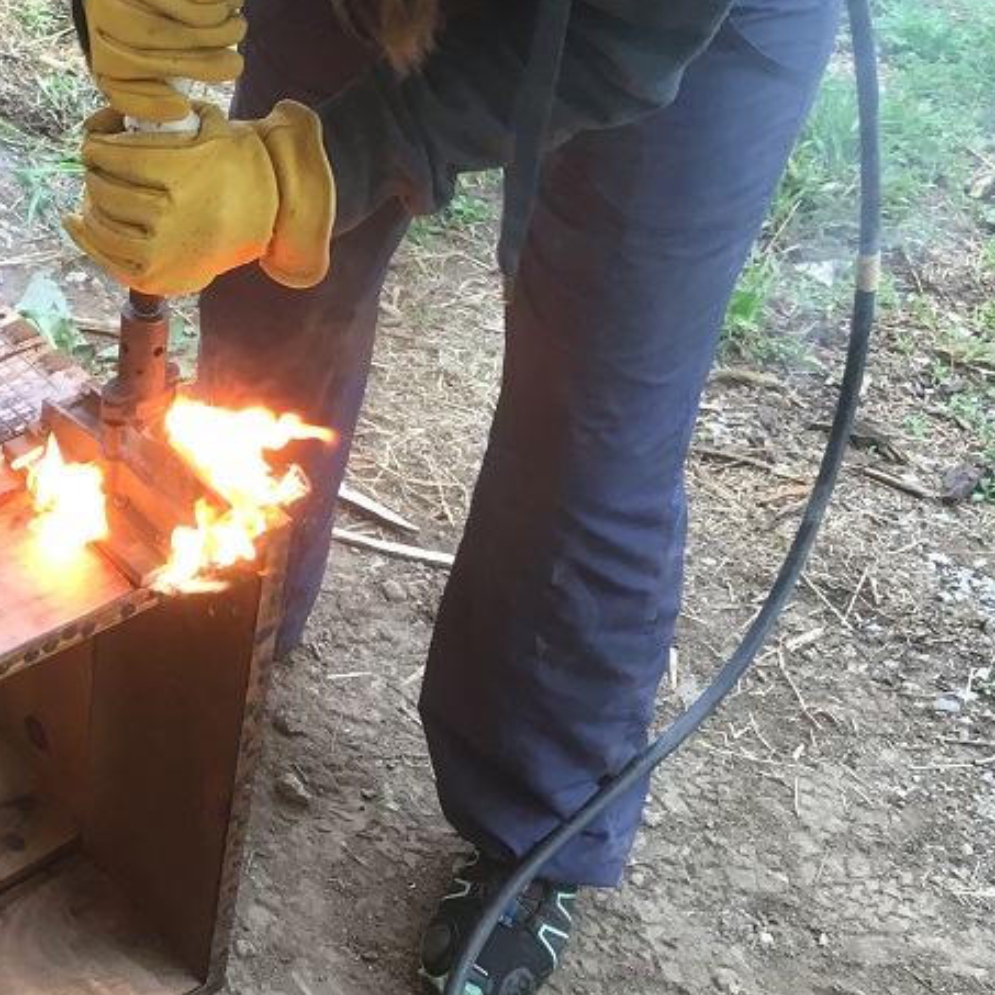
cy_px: 371
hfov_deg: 27.2
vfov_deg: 29.4
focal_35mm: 58
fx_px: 1886
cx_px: -81
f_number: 2.2
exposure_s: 1/30
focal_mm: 4.15
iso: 25
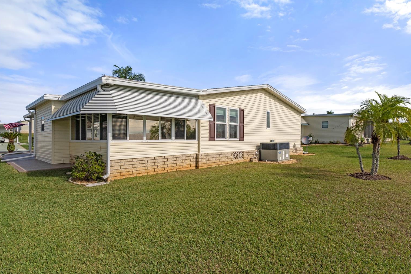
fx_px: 234
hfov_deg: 82.5
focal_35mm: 21
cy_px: 138
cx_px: 214
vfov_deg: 60.6
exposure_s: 1/1250
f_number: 9
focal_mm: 13
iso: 250
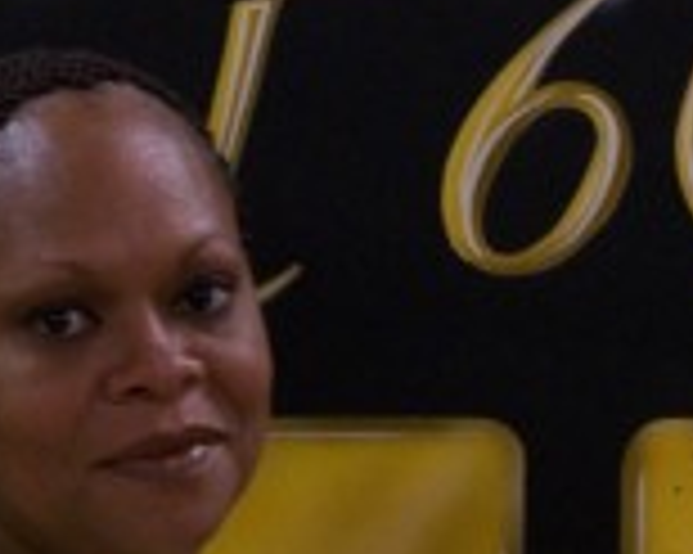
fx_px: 6826
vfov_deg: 4.6
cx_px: 117
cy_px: 345
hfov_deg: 5.8
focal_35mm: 333
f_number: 3.2
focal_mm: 19.4
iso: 140
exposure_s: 1/8
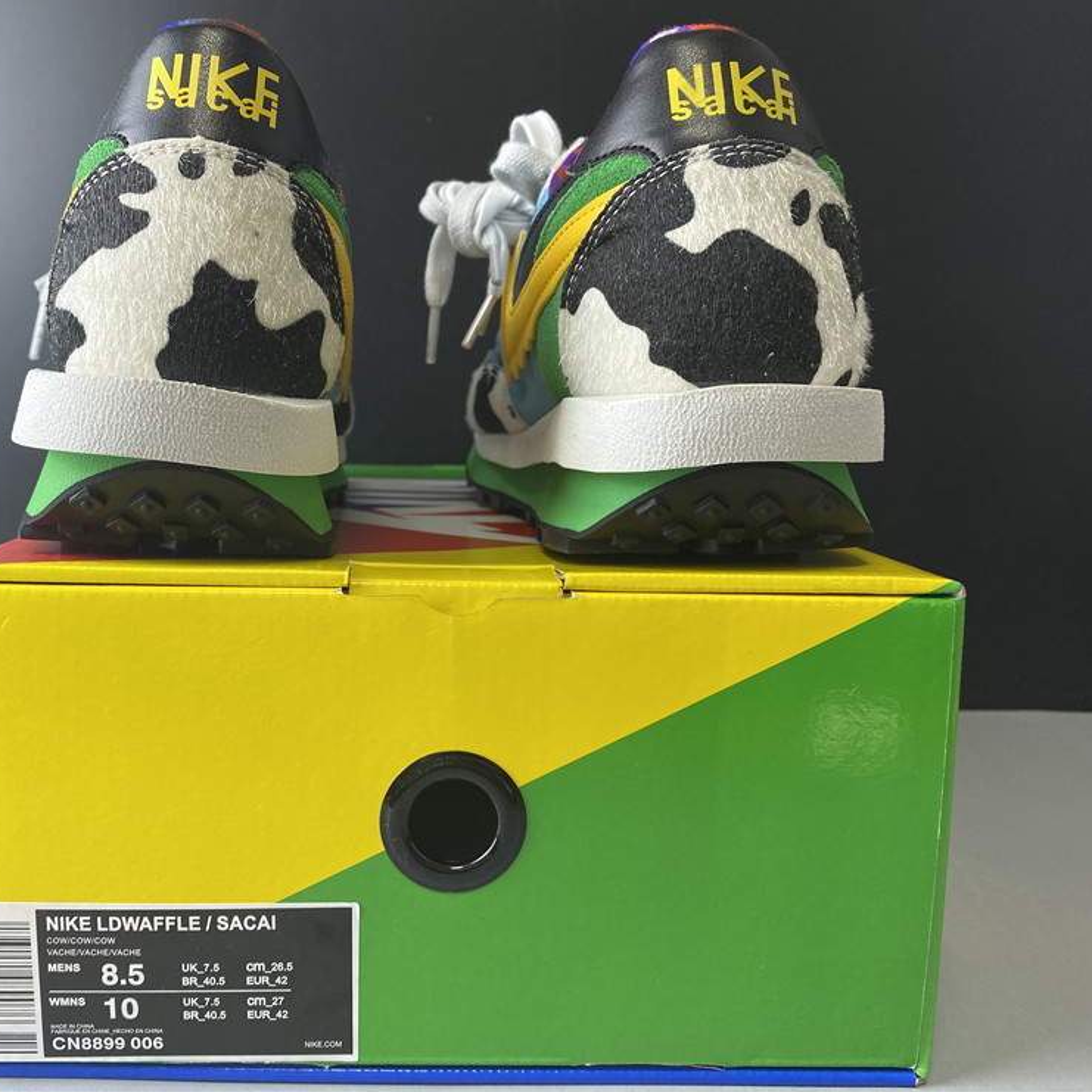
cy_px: 541
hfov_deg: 52.0
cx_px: 408
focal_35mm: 31
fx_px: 1106
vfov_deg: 52.5
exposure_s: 1/50
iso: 80
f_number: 1.8
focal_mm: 4.25
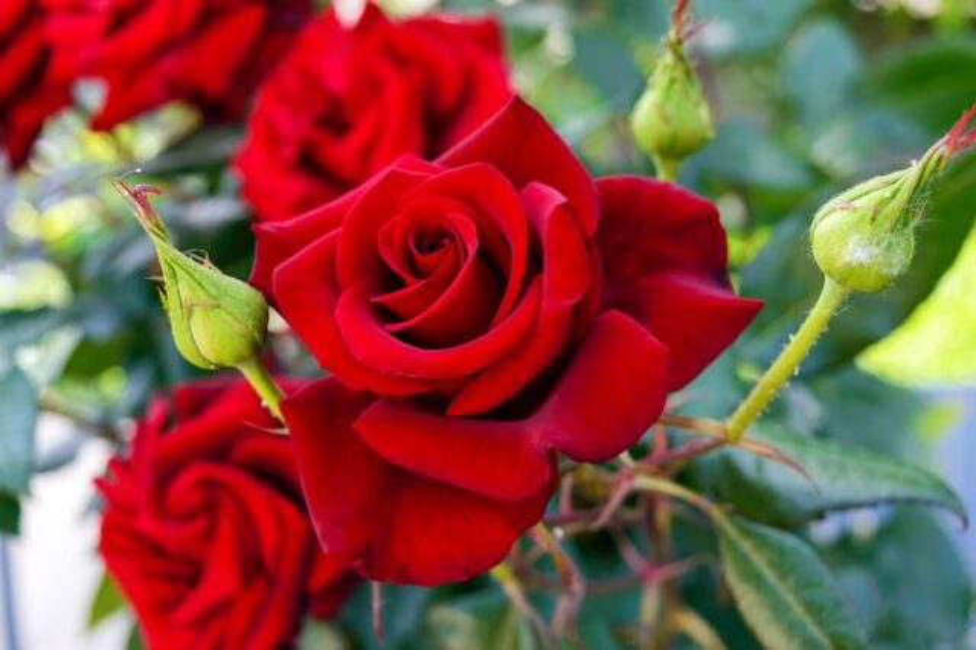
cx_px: 488
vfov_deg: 23.8
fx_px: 1544
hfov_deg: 35.1
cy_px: 325
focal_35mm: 57
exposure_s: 1/100
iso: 100
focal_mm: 38
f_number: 5.6
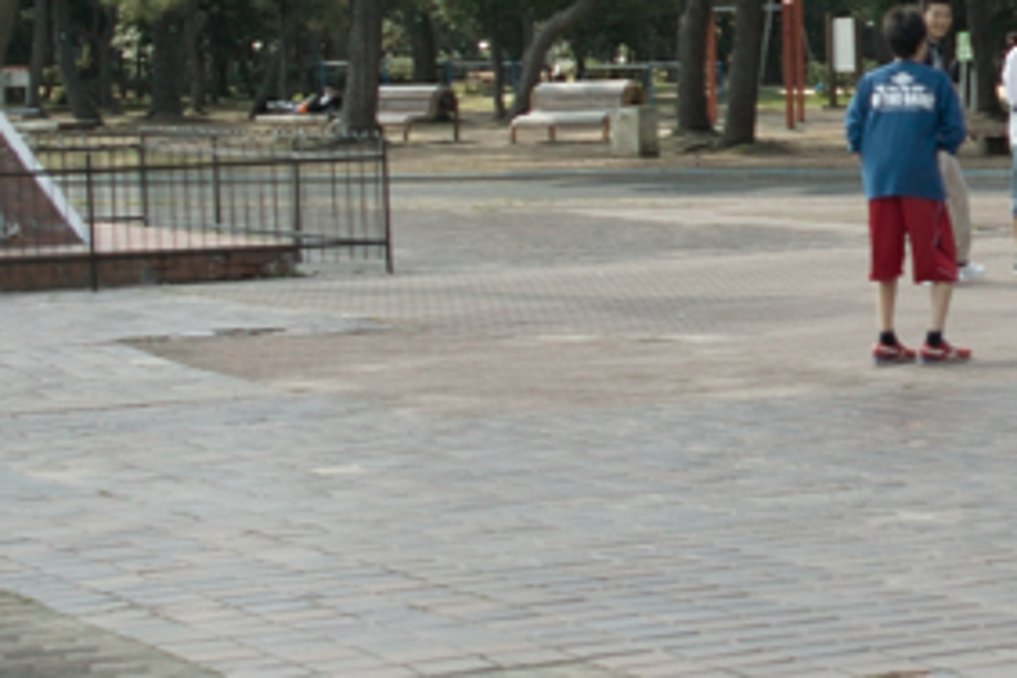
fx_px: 4209
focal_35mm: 149
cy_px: 162
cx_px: 1262
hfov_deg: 13.4
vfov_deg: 9.2
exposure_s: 1/800
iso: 100
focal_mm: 24.2
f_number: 2.8
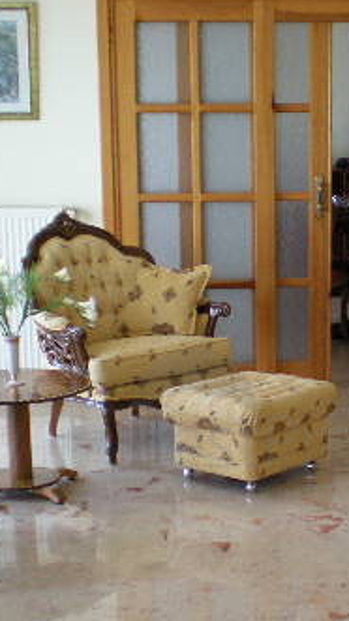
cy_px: 428
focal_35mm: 80
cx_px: 332
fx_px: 1317
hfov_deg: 14.9
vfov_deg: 26.3
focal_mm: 6.3
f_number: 3.1
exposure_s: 1/27.2
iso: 200
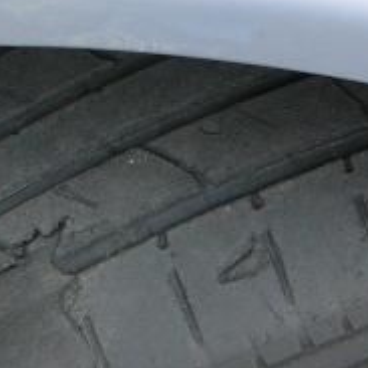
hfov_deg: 16.0
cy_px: 344
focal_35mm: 108
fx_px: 1299
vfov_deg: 15.9
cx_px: 74
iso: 80
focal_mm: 5.2
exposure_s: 1/125
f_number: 2.8
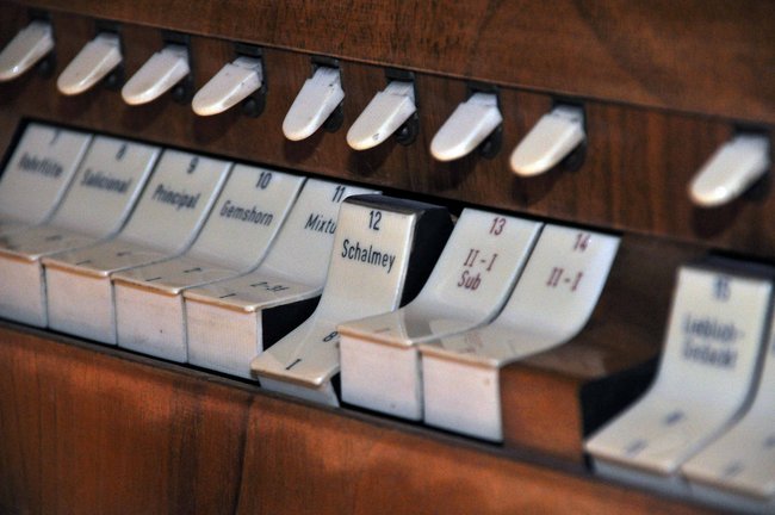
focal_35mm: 300
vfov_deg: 4.6
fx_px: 6452
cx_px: 388
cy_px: 258
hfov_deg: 6.9
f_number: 6.3
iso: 800
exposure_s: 1/60
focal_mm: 200
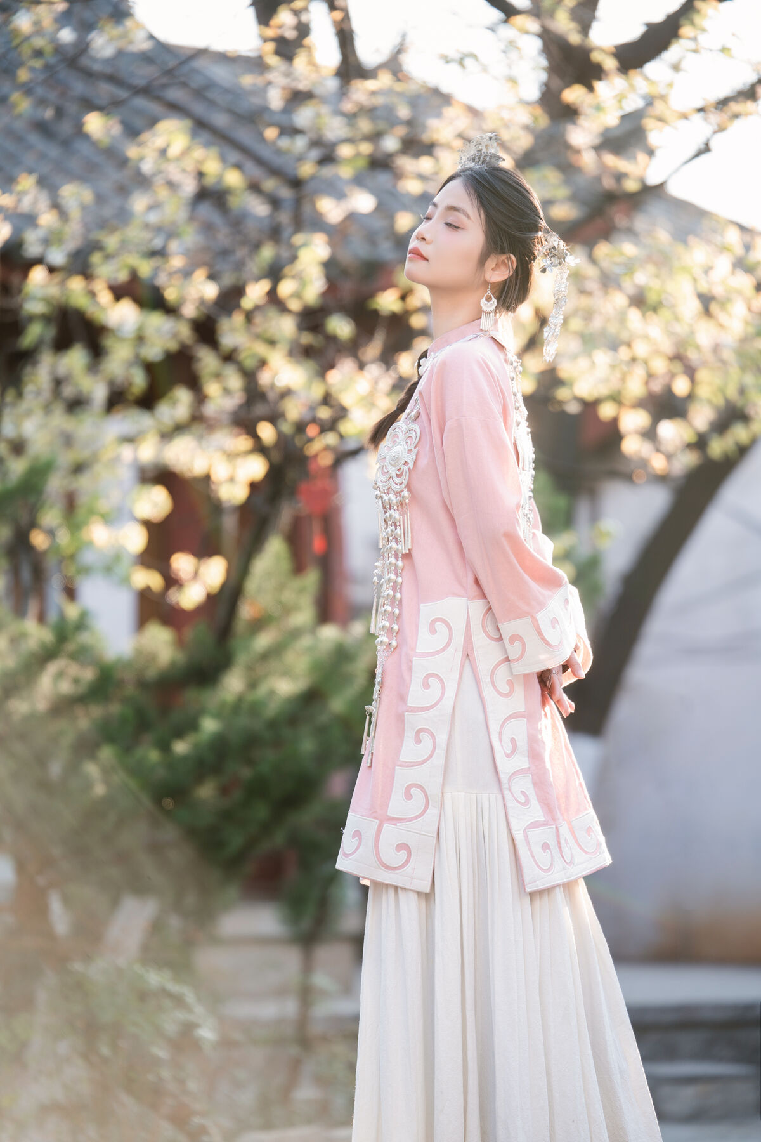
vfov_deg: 17.2
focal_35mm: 119
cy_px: 571
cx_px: 380
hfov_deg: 11.5
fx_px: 3773
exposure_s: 1/125
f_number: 2.8
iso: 250
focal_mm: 119
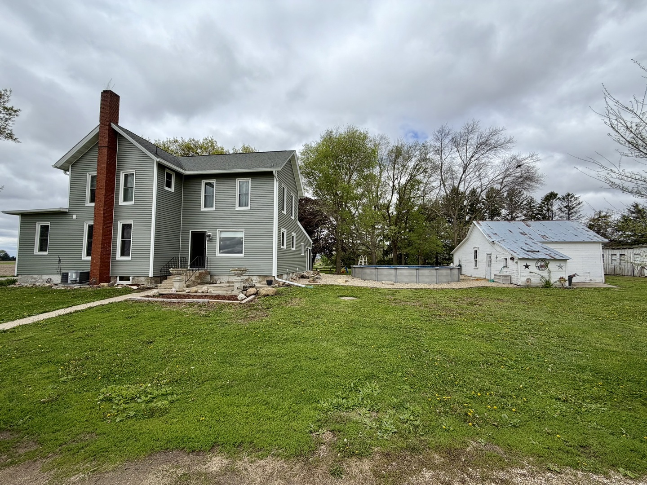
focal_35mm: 14
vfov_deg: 85.7
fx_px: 262
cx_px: 324
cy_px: 242
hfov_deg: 102.1
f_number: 2.2
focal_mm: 2.22
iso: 20
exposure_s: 1/1050
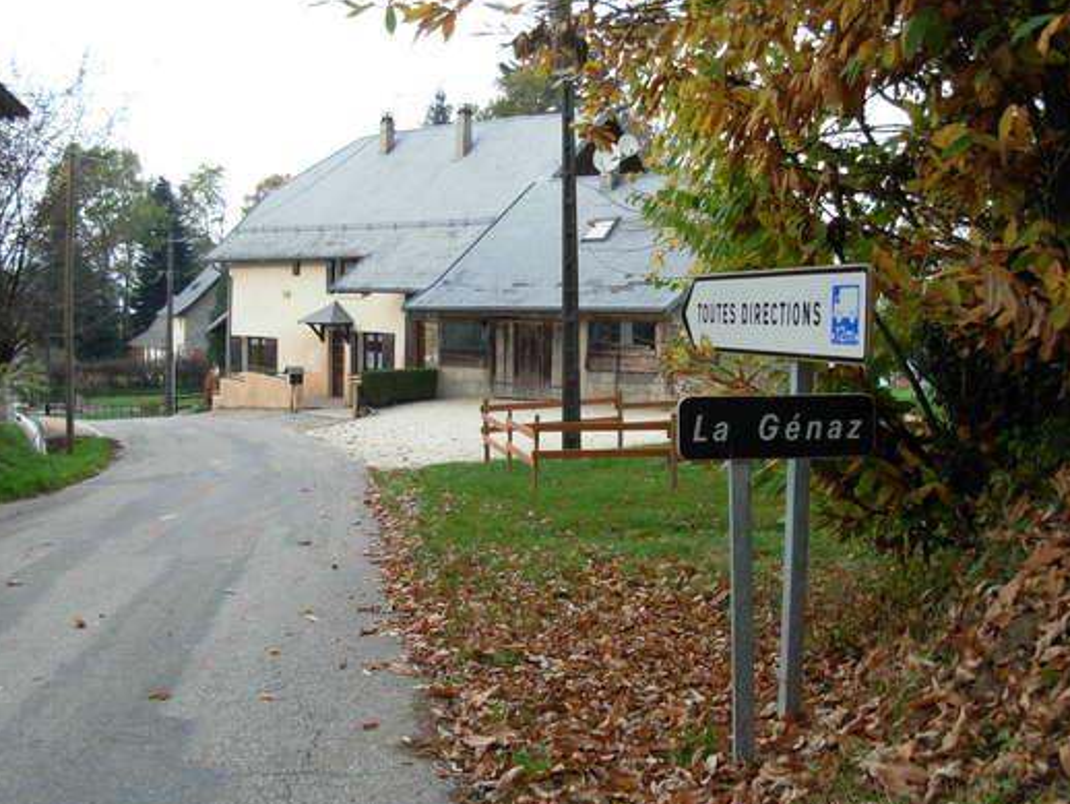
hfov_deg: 42.9
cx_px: 537
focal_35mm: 44
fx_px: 1361
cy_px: 407
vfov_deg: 32.9
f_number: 2.9
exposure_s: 1/121
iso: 79
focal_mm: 6.3
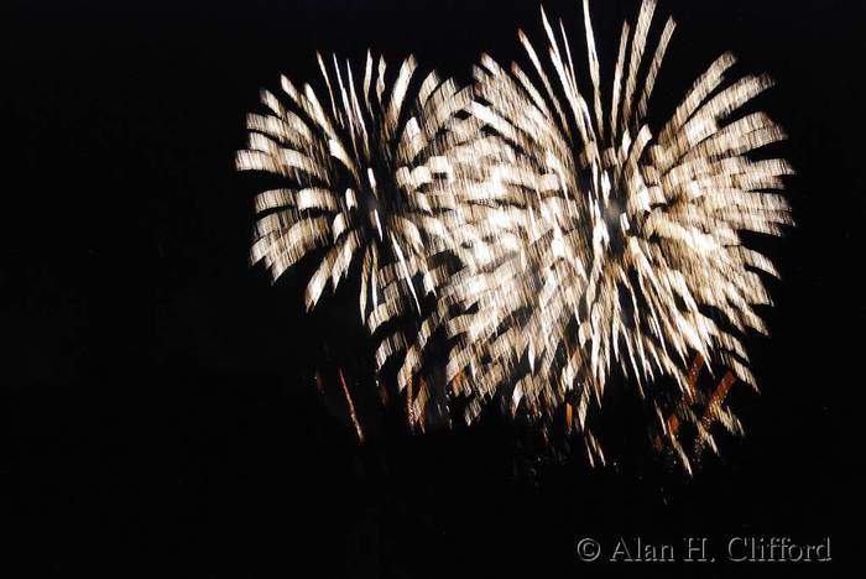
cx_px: 433
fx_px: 2528
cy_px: 290
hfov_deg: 19.4
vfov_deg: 13.1
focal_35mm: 105
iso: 1600
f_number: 5
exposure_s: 1/8
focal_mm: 70
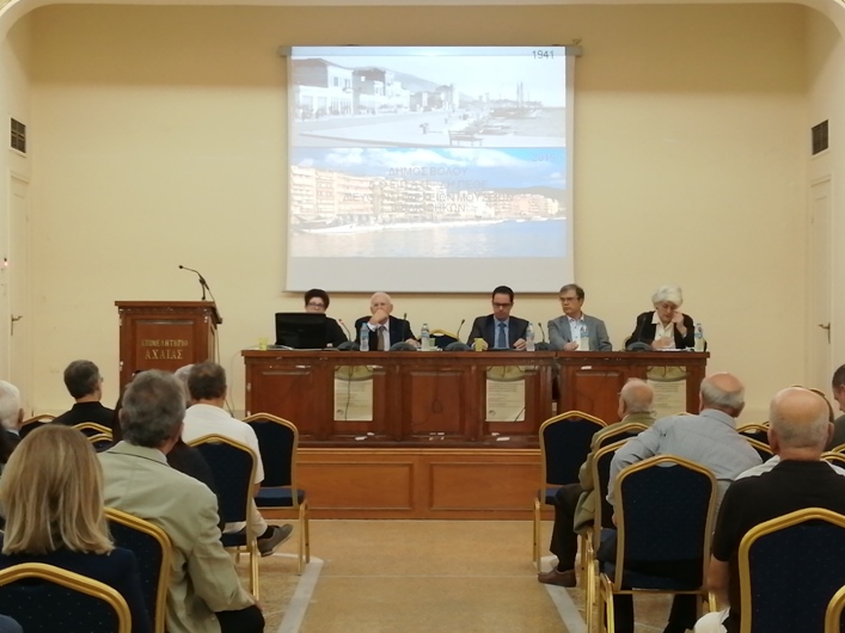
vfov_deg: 24.0
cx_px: 422
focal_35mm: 61
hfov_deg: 31.7
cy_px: 316
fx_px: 1489
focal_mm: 3.46
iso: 200
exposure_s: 1/33.3
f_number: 1.8
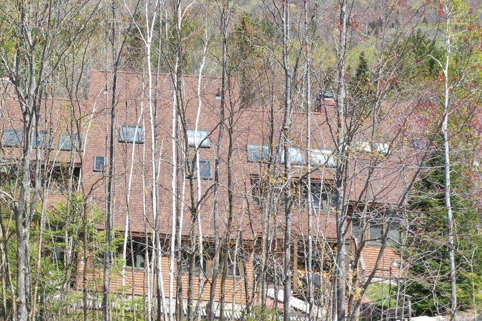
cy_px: -73
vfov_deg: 17.9
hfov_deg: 26.5
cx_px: -4
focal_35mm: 72
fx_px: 964
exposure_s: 1/240
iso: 100
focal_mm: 10.26
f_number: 5
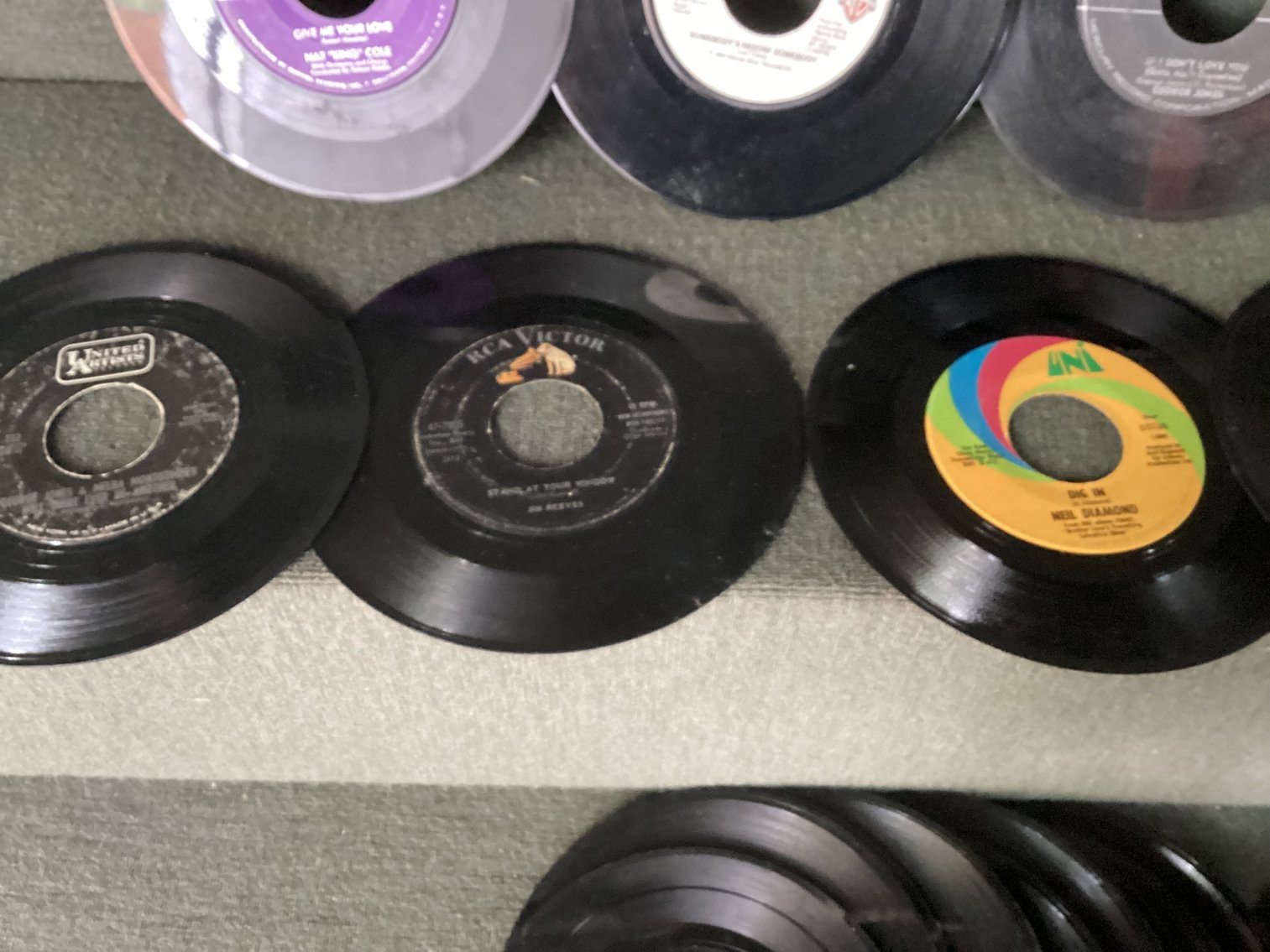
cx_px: 635
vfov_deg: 45.4
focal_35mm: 31
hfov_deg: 58.3
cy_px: 476
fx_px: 1137
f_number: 2.4
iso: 800
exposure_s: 1/24
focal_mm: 3.3
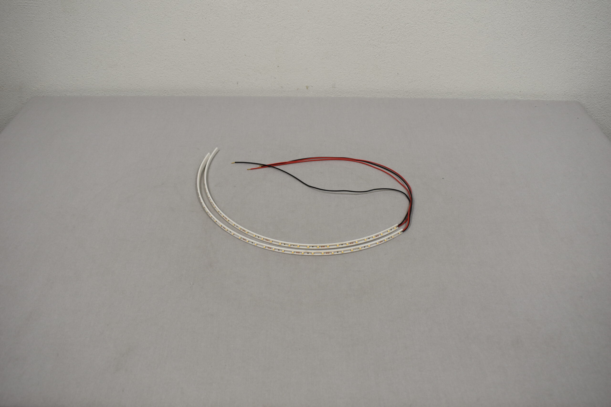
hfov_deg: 57.2
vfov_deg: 40.0
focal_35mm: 33
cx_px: 306
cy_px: 204
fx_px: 560
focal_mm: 22
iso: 360
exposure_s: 1/125
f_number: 5.6
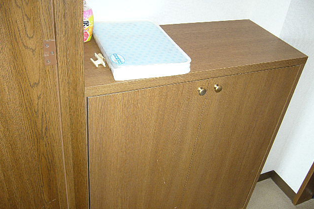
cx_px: 157
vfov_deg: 35.9
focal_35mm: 37
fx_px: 323
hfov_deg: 51.9
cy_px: 114
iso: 125
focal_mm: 5.8
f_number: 2.8
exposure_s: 1/30
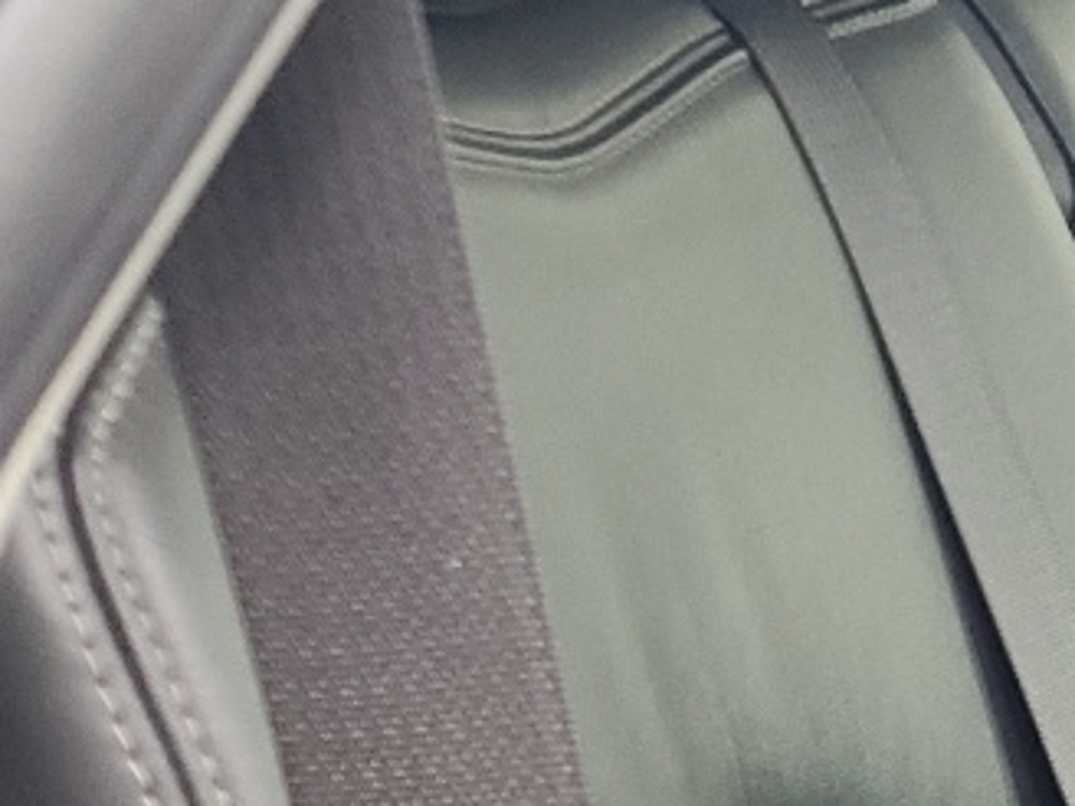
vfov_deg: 11.4
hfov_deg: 12.6
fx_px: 3944
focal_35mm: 127
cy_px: 1068
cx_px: 2458
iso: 64
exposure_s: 1/60.2
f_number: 1.5
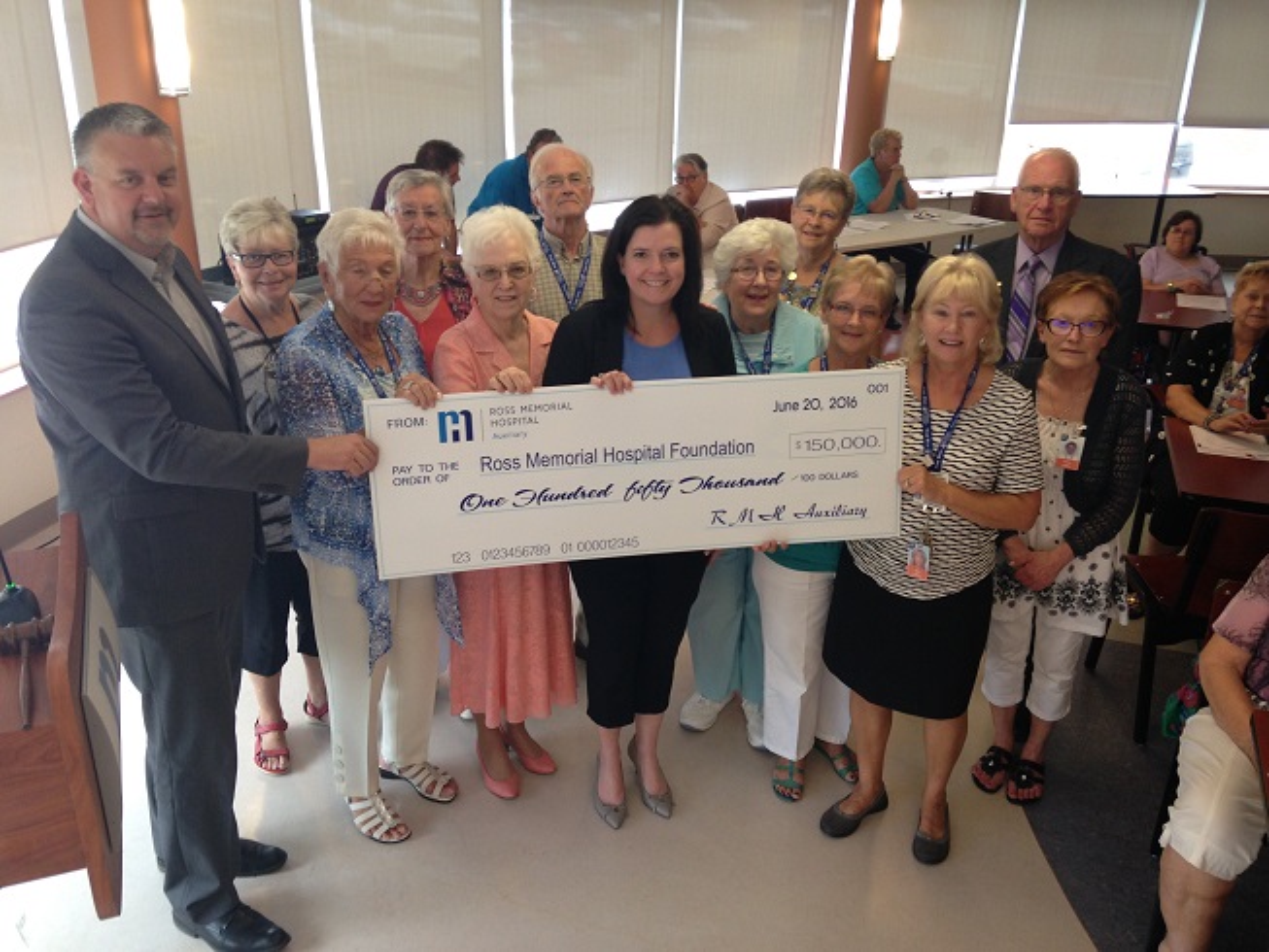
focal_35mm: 33
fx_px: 1210
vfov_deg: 43.0
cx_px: 634
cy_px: 476
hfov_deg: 55.3
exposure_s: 1/20
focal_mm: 4.12
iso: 64
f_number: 2.4
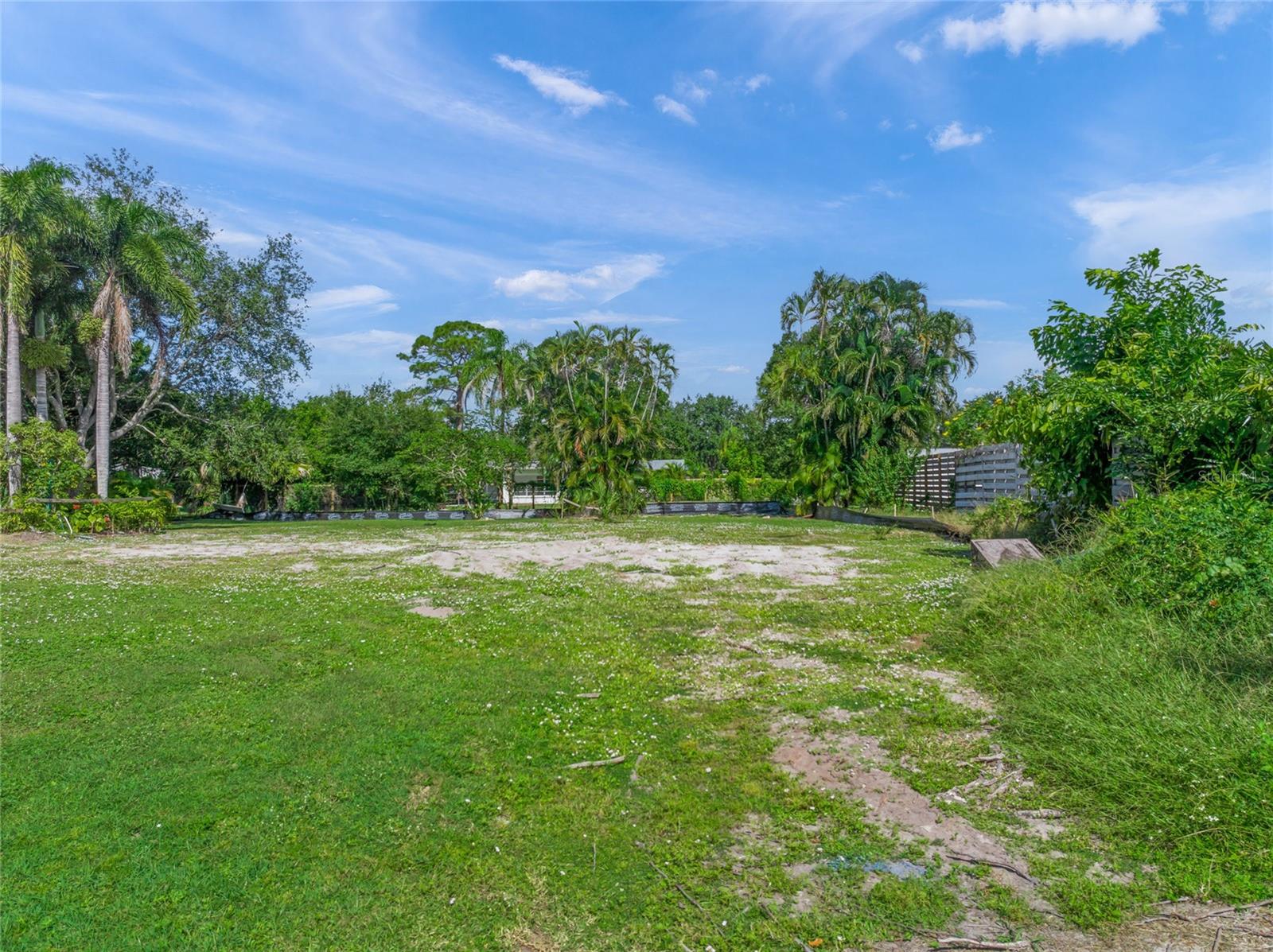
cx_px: 636
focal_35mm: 24
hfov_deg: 71.6
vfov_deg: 56.7
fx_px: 882
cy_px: 476
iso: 100
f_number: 2.8
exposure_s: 1/2500
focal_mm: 12.29
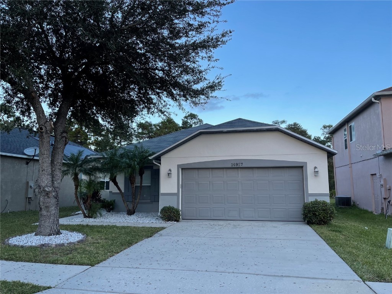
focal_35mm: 26
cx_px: 196
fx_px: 294
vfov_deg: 53.1
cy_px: 147
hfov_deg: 67.3
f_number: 1.6
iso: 32
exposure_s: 1/561
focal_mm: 5.1
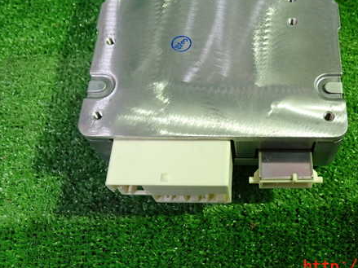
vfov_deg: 34.9
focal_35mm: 41
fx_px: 424
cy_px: 94
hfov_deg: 45.0
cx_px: 243
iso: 400
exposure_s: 1/30
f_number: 2.3
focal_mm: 5.4
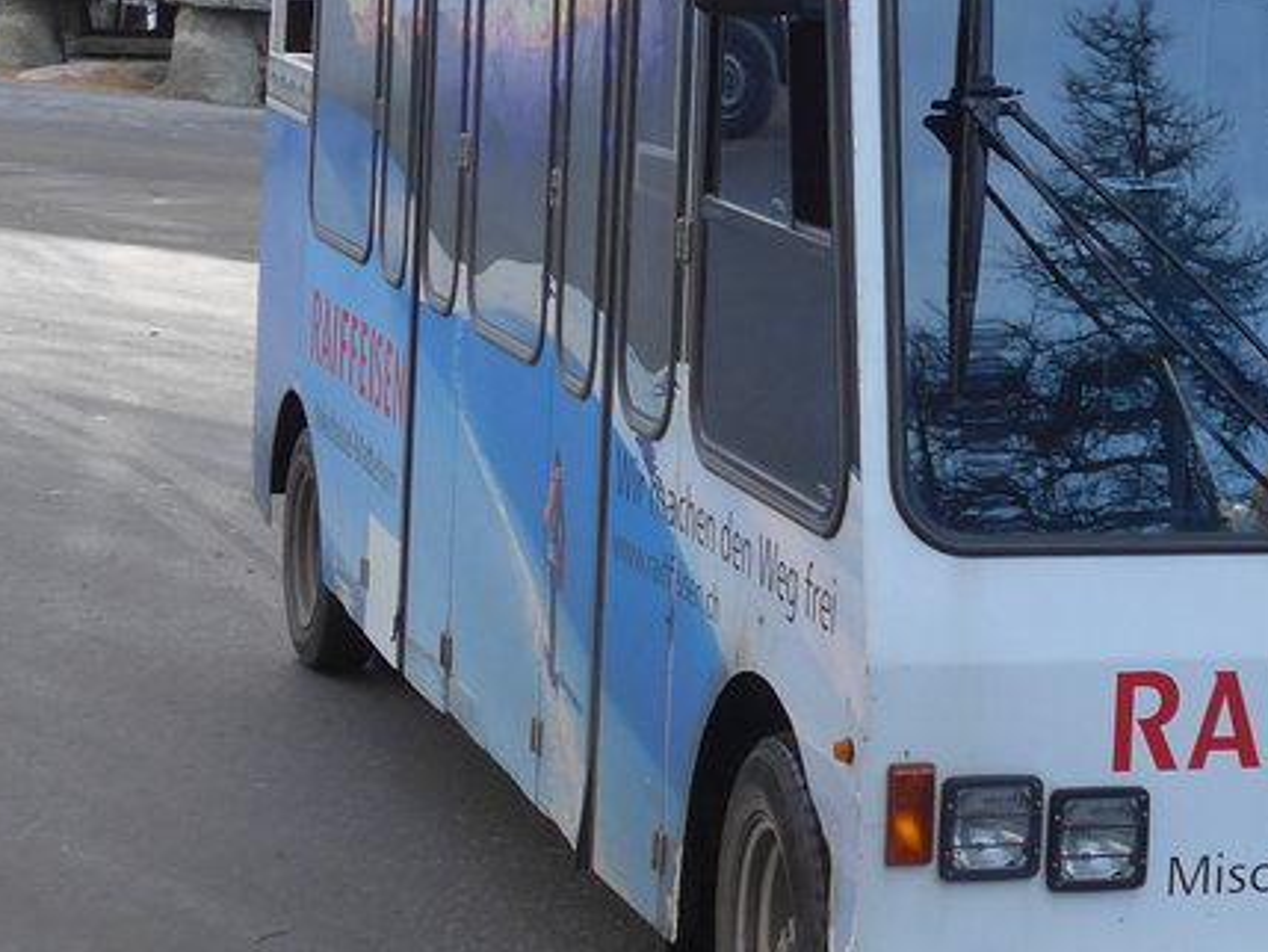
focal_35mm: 123
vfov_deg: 12.0
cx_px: 1123
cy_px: 183
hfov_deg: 15.8
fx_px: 4507
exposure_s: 1/250
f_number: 2.8
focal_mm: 9
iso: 160
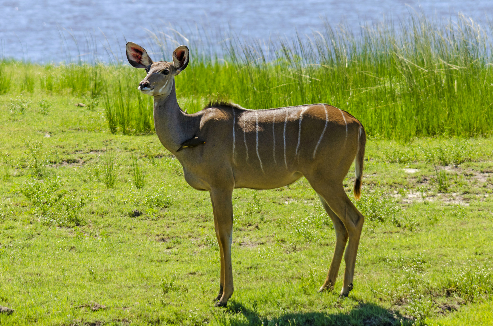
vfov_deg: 3.6
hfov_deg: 5.5
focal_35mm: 375
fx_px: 5125
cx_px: 246
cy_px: 163
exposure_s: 1/1000
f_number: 5.6
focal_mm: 250
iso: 400
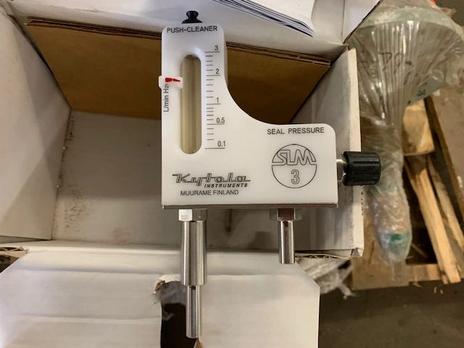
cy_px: 174
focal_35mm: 26
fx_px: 349
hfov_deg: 67.3
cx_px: 232
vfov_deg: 53.1
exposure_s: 1/60
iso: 400
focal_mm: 4.25
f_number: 1.8
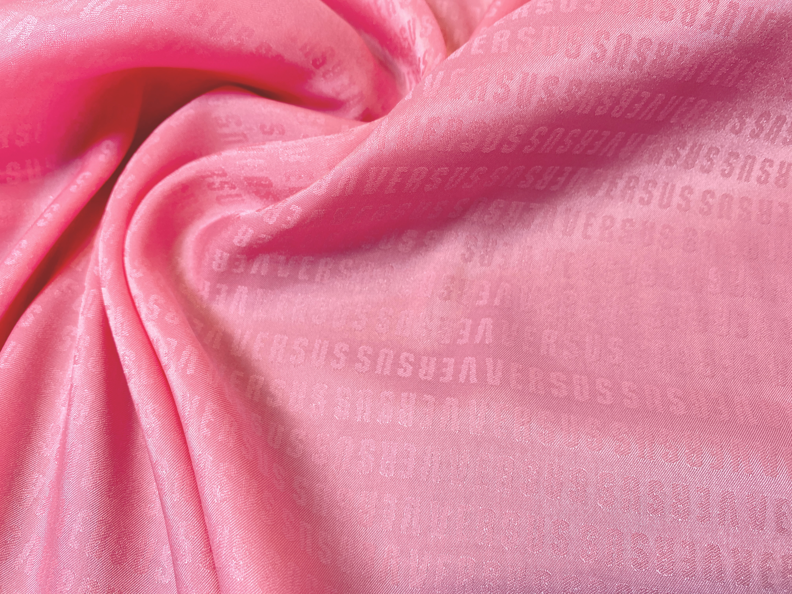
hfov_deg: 69.4
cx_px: 396
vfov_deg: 54.9
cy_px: 297
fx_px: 572
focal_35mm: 25
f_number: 1.8
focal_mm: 4.25
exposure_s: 1/100
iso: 80
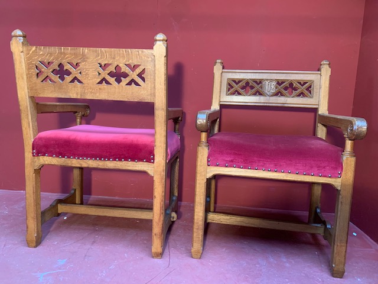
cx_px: 189
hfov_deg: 67.3
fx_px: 284
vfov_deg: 53.1
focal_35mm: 26
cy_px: 142
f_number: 1.8
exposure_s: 1/50
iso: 320
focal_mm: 4.25
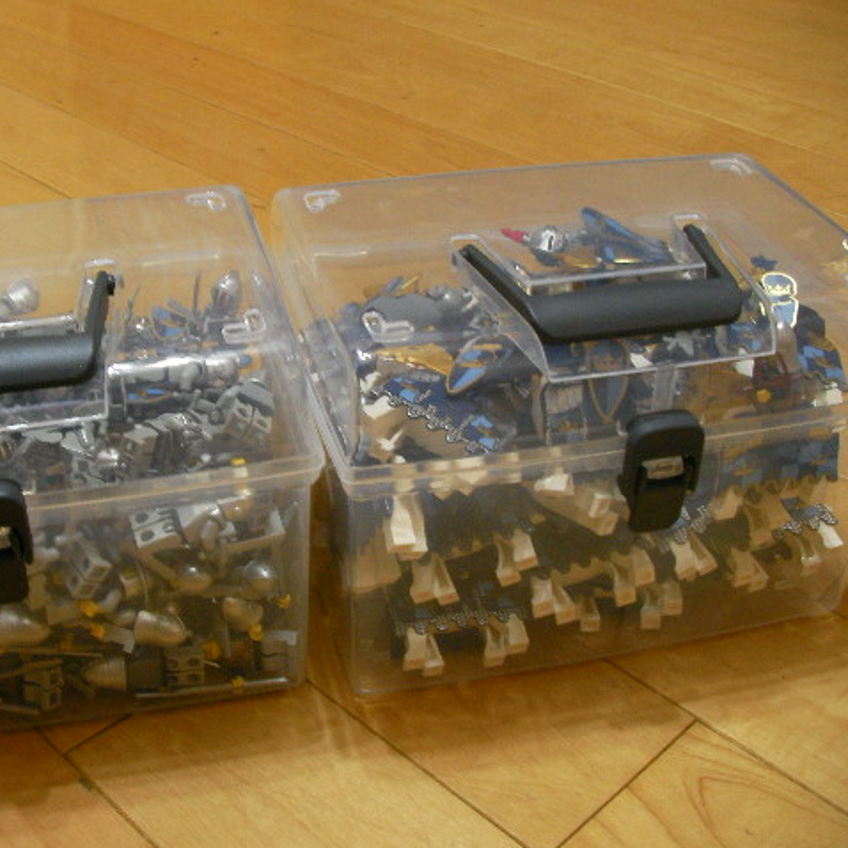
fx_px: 1247
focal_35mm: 45
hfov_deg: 37.2
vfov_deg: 37.6
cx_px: 289
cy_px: 424
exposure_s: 1/5.2
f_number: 3.5
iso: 200
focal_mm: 6.3
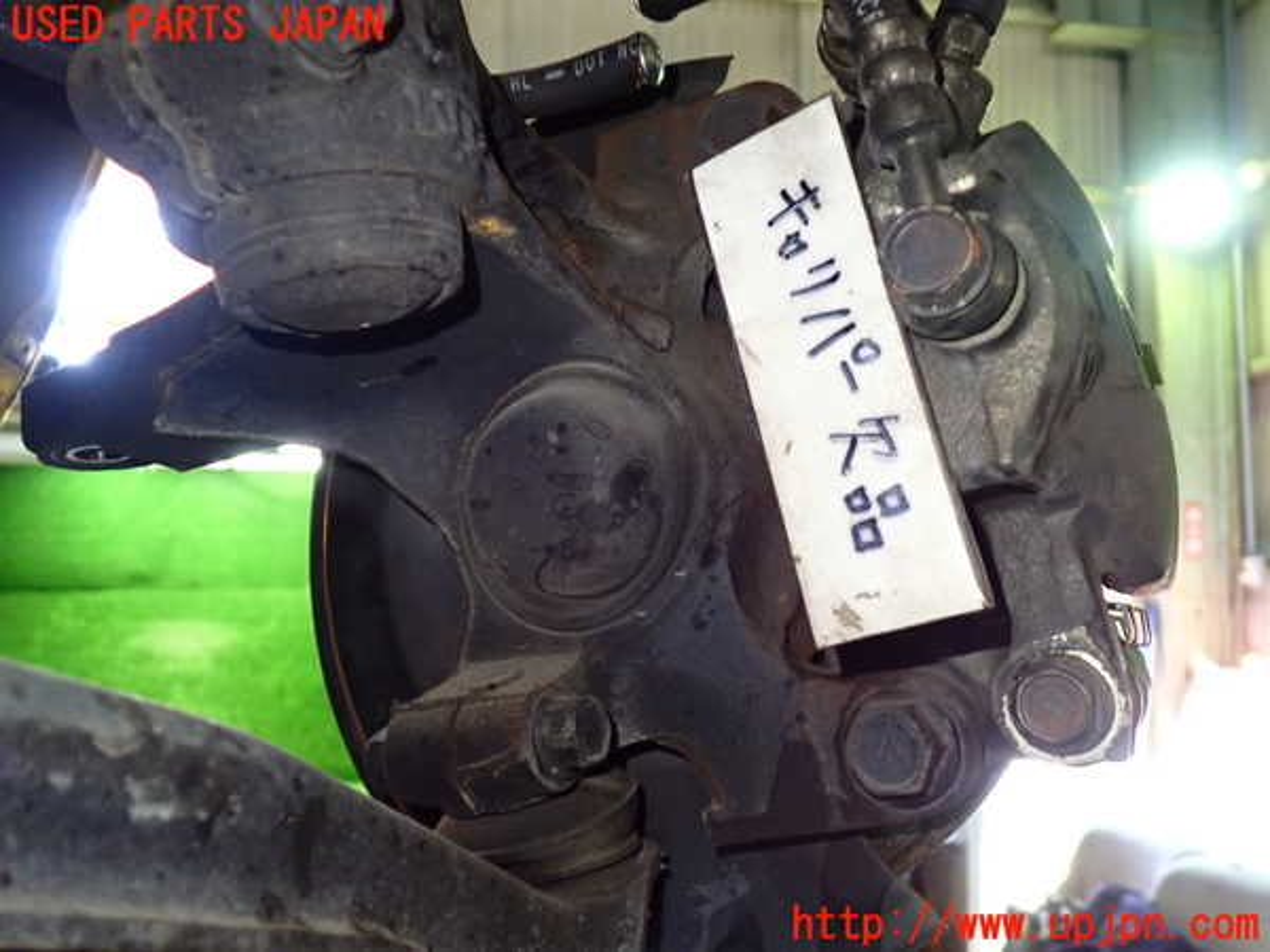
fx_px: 1101
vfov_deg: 46.8
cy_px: 476
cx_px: 635
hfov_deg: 60.0
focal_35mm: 30
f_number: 2.3
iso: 400
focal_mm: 5.4
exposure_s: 1/30
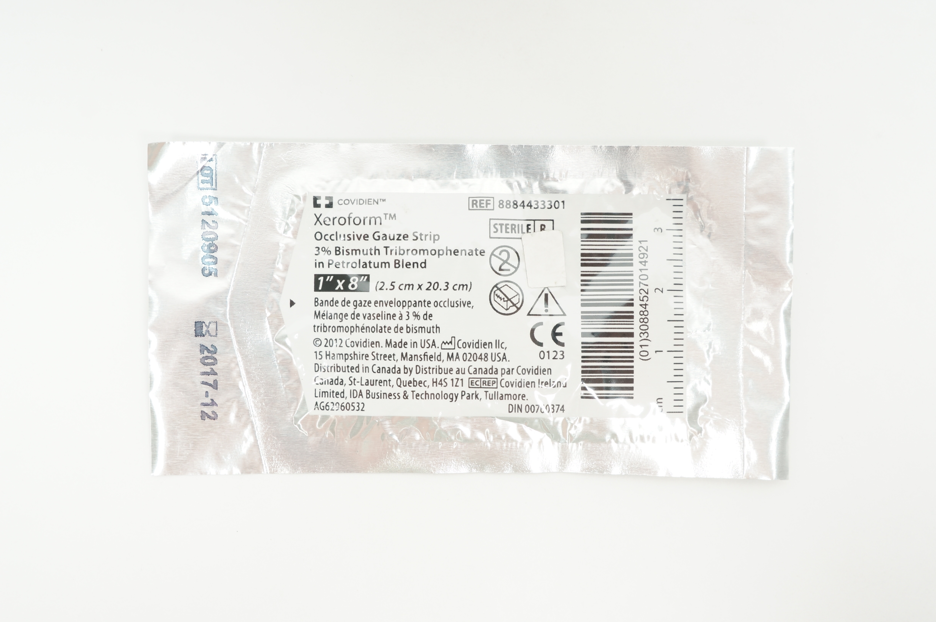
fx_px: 1013
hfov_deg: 49.6
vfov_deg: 34.1
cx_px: 468
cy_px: 311
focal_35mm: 39
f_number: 8
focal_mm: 26
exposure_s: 1/15
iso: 400
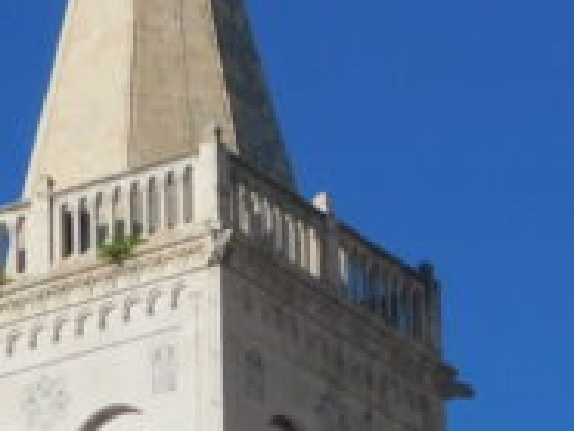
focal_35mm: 282
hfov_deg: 7.0
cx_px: 186
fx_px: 4679
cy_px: 1060
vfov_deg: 5.1
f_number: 7.6
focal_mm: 9
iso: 125
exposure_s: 1/500
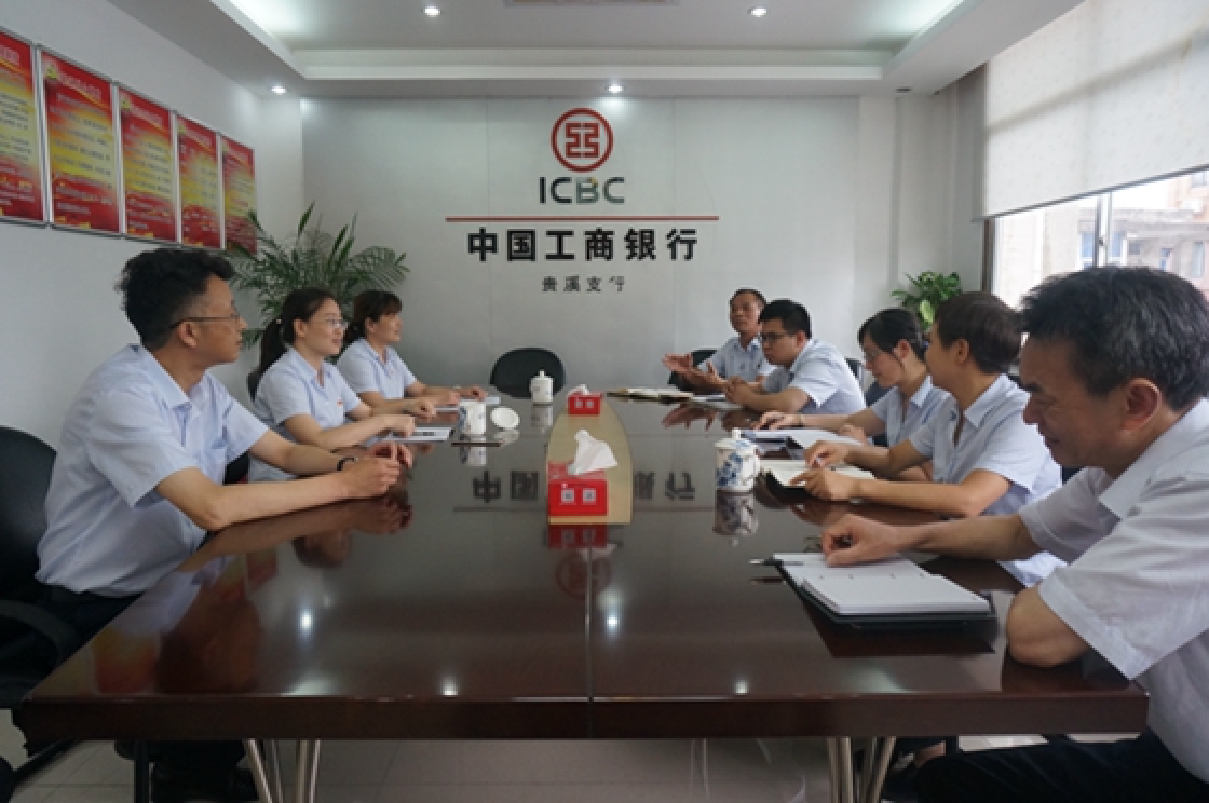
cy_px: 402
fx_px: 805
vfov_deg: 53.0
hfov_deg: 73.8
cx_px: 604
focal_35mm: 24
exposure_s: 1/60
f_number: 5.6
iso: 800
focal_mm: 16
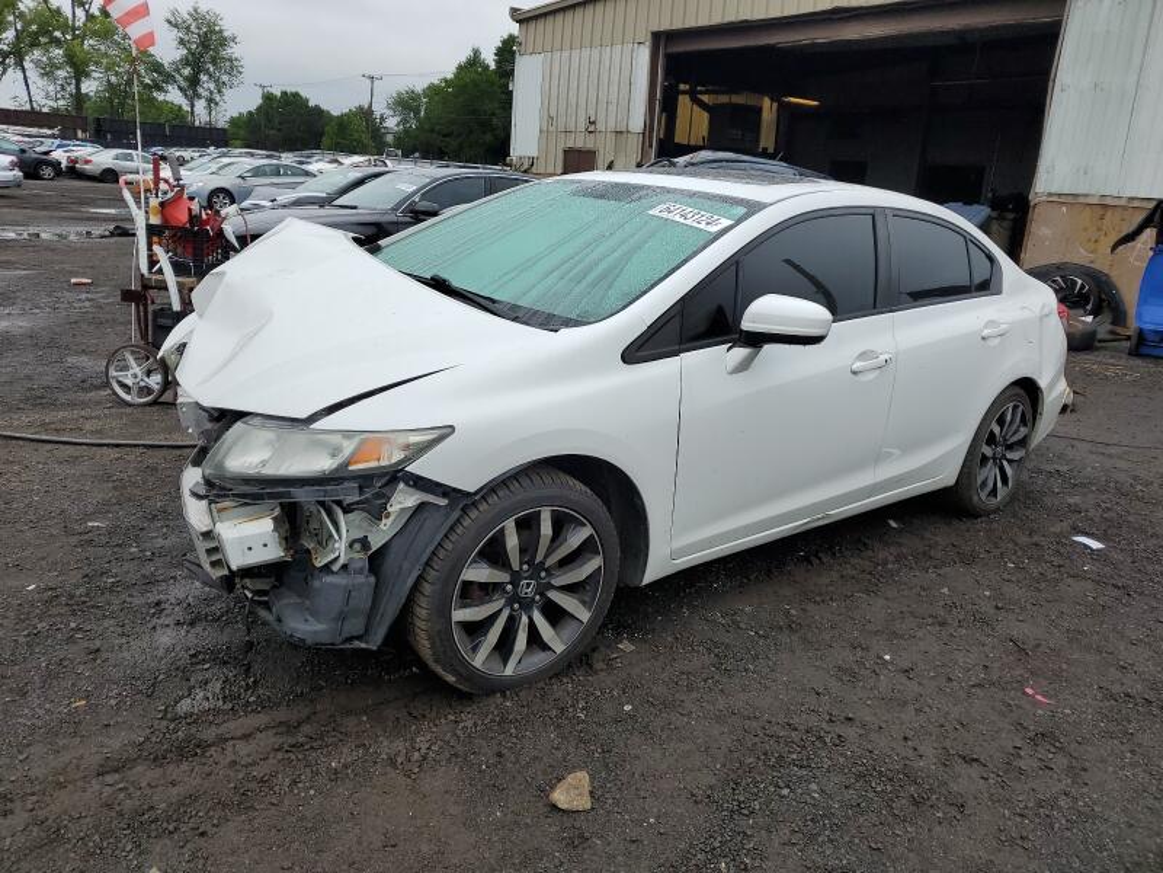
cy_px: 436
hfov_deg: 67.3
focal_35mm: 26
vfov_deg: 53.1
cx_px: 582
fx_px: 874
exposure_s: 1/769
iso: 50
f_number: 1.5
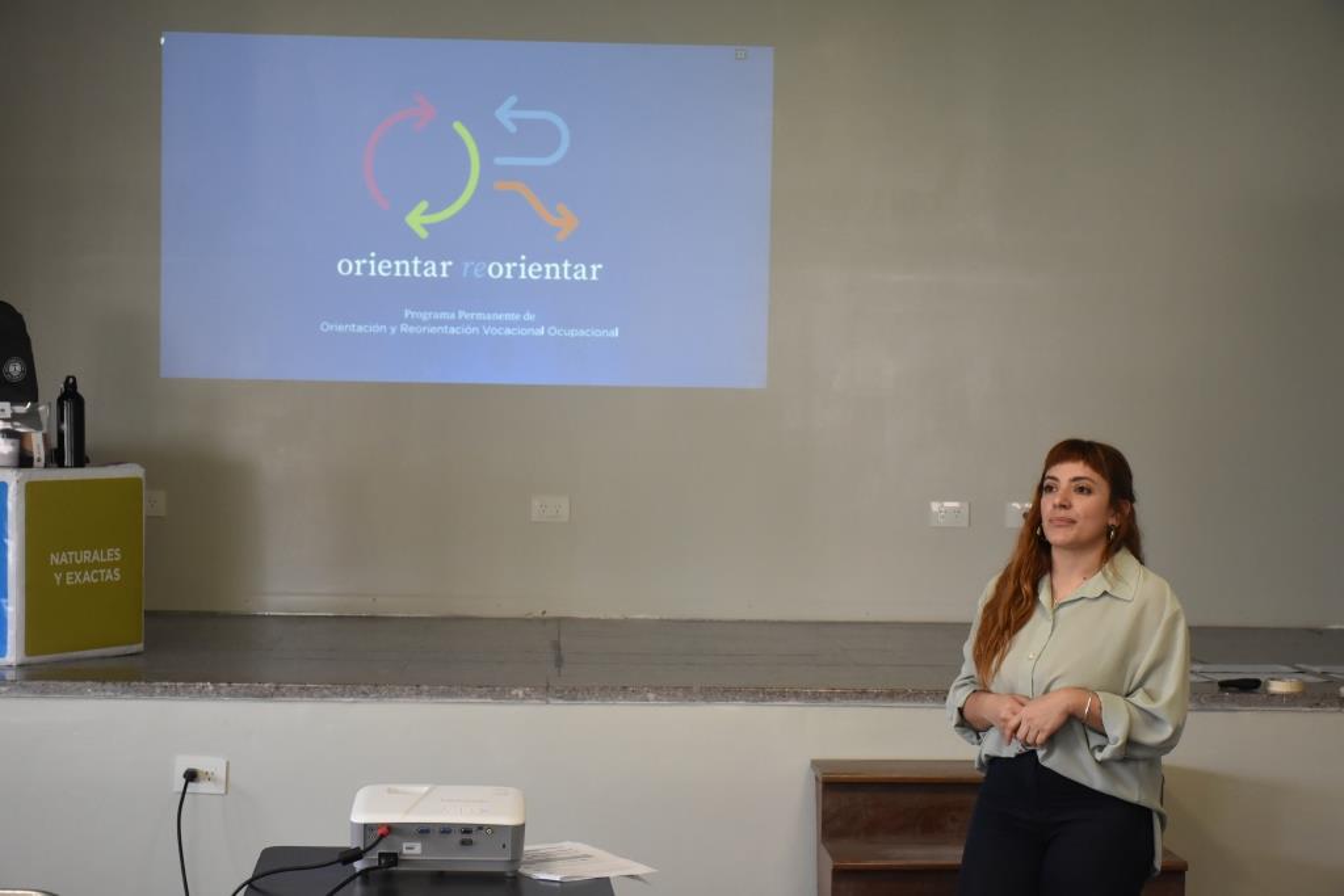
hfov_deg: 28.1
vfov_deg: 18.9
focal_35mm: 72
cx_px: 672
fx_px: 2688
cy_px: 448
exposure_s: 1/125
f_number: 5.6
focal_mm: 48
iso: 1600
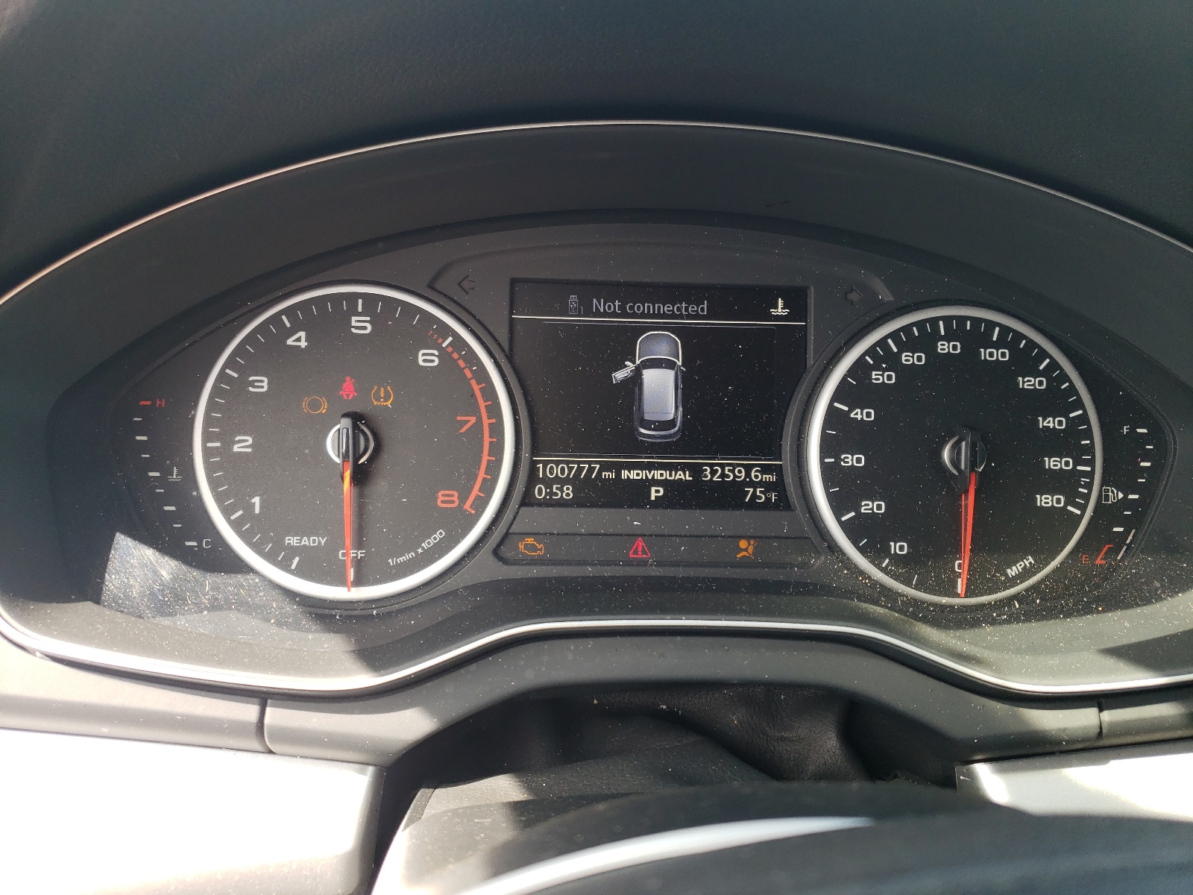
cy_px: 448
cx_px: 596
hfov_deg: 67.3
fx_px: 896
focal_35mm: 26
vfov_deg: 53.1
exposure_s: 1/189
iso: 50
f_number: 1.5
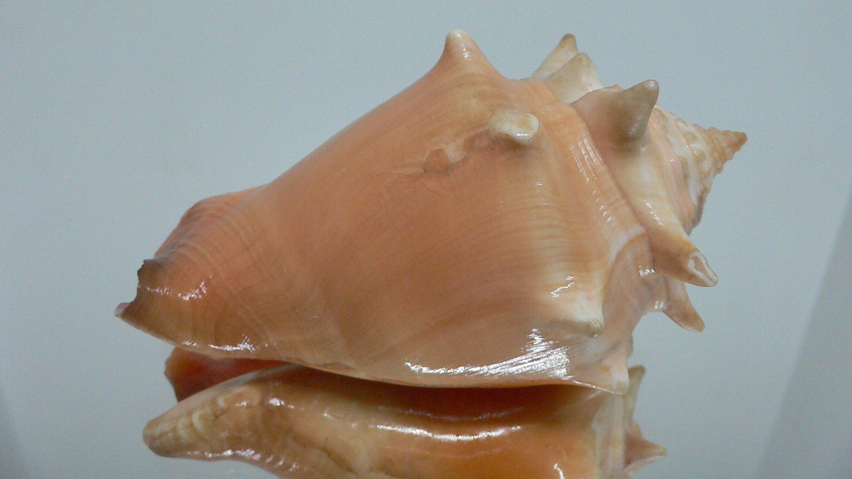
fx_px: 881
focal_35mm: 39
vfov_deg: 30.4
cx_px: 425
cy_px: 197
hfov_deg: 51.6
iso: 200
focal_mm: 4.6
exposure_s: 1/60
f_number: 2.8
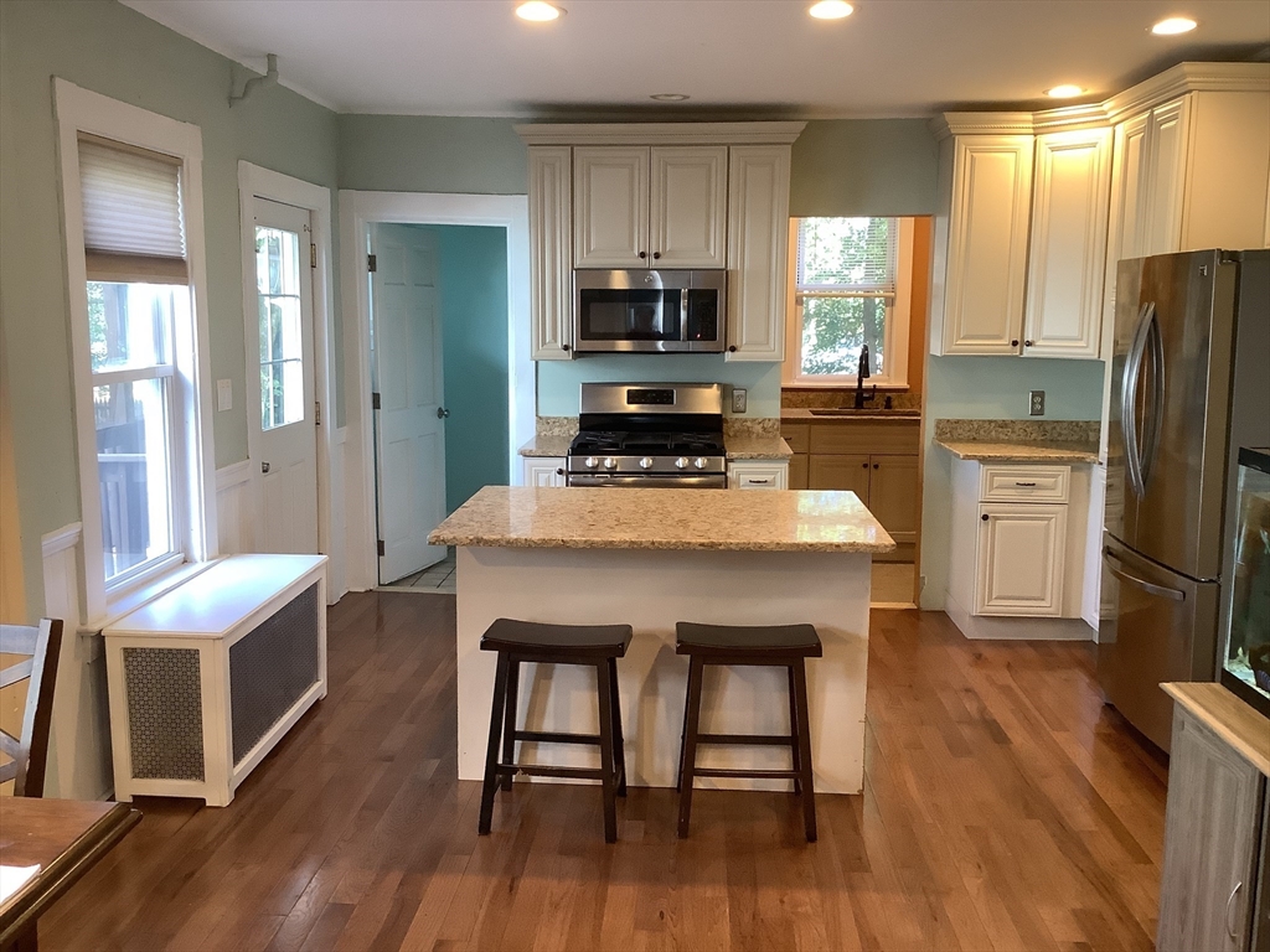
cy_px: 476
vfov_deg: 45.4
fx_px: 1137
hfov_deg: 58.4
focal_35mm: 31
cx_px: 635
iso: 160
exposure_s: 1/60
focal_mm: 3.3
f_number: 2.4
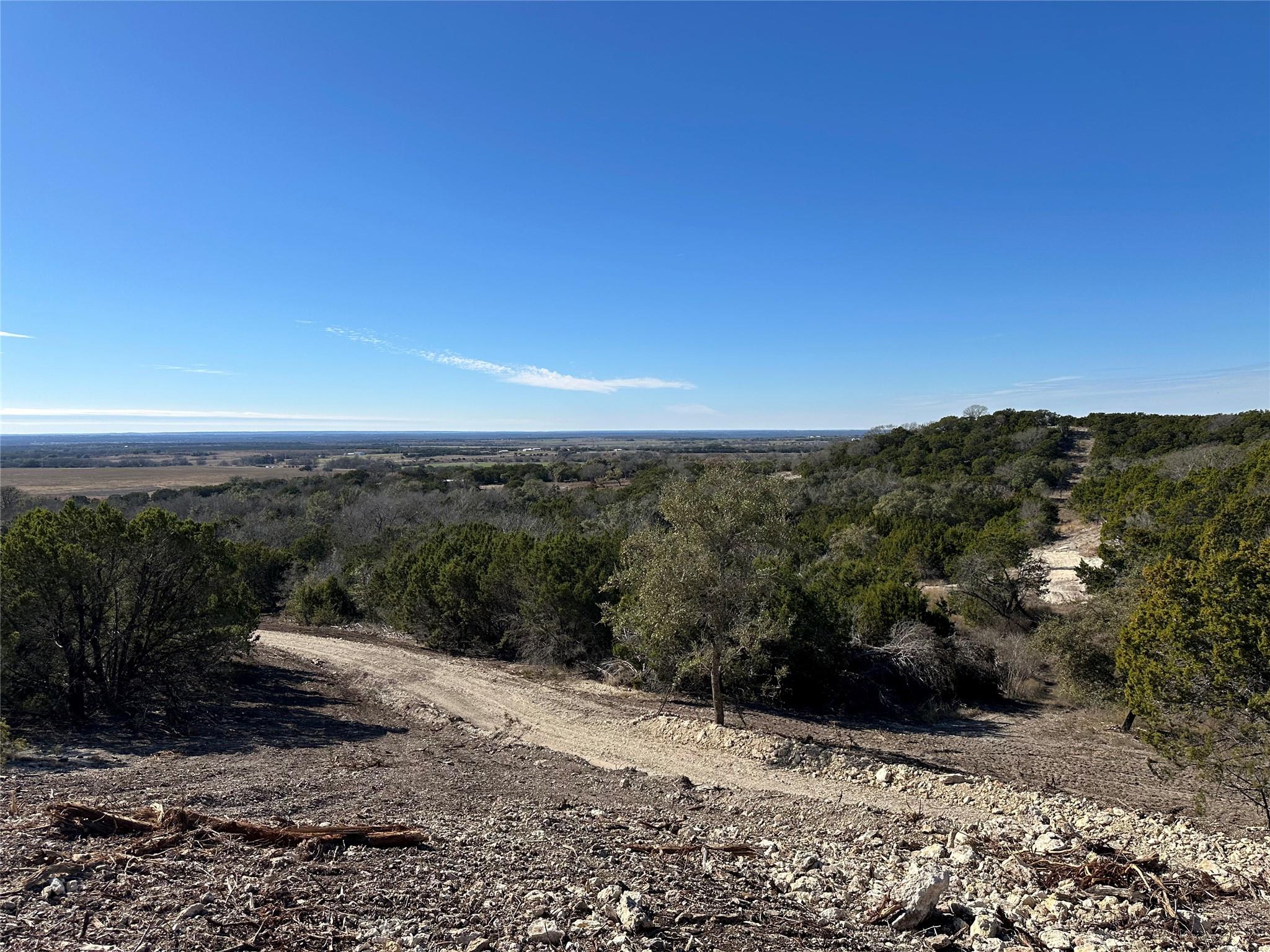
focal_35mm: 24
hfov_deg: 71.6
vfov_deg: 56.8
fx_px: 881
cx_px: 635
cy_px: 476
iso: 80
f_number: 1.78
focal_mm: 6.86
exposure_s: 1/5848
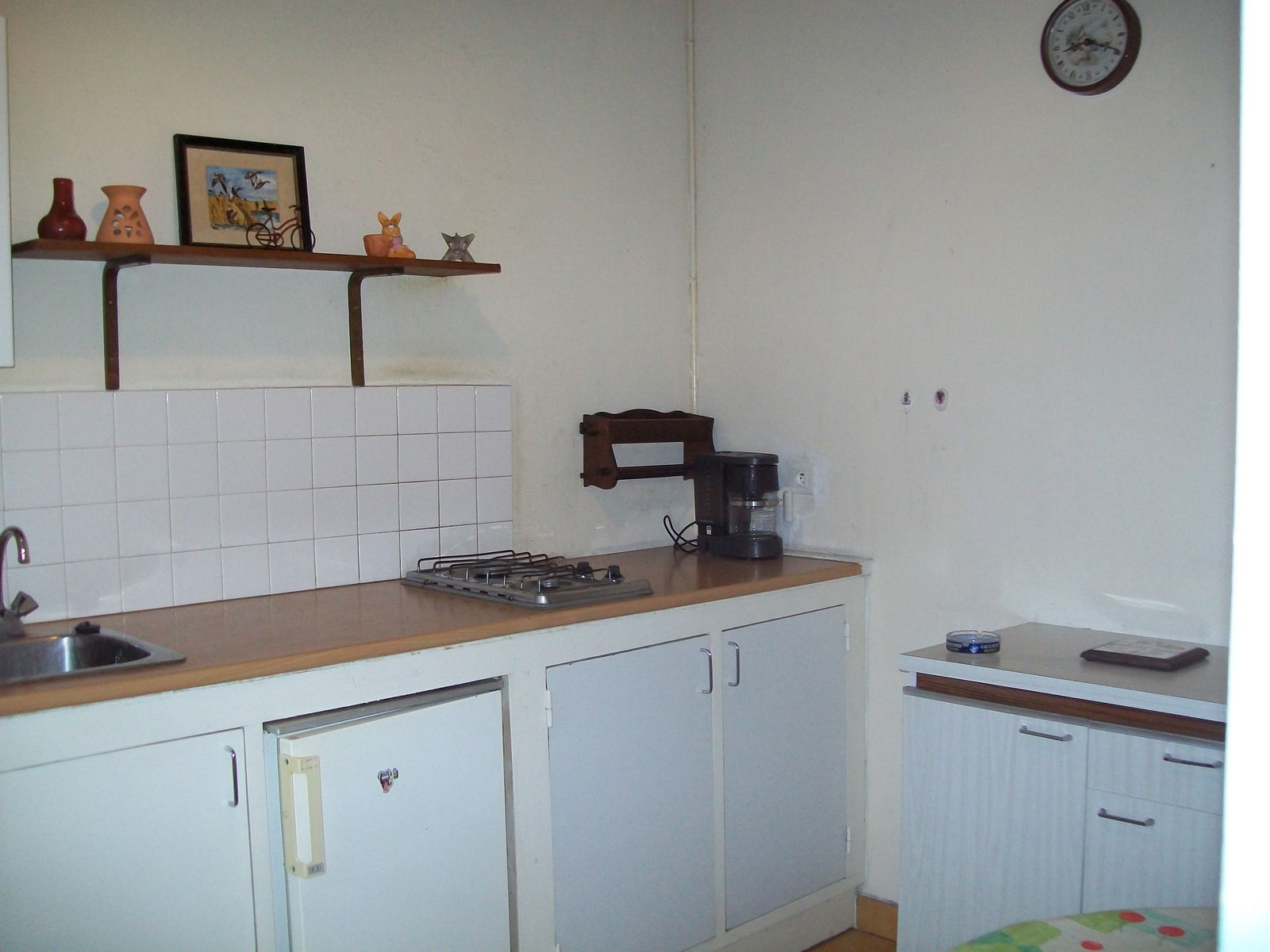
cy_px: 476
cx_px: 635
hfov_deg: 54.0
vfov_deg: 41.8
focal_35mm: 34
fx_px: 1247
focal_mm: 6.1
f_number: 2.7
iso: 160
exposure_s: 1/60
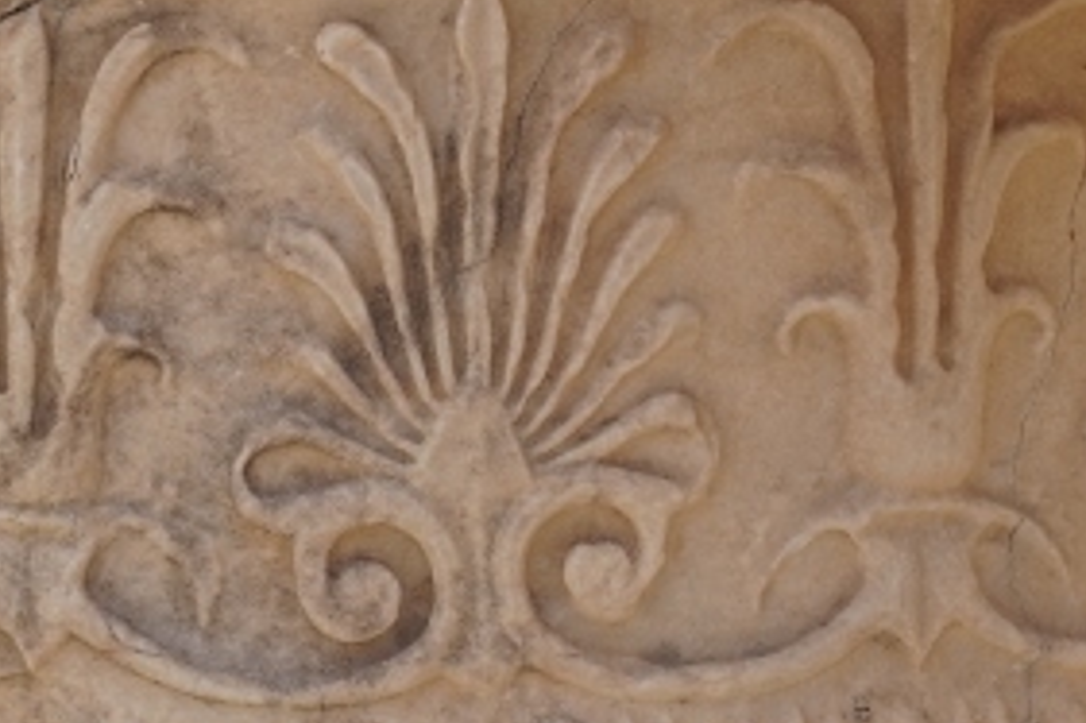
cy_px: 278
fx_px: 10306
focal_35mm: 342
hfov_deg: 6.0
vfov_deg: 4.0
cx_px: 253
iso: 100
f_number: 7.1
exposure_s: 1/400
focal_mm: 135
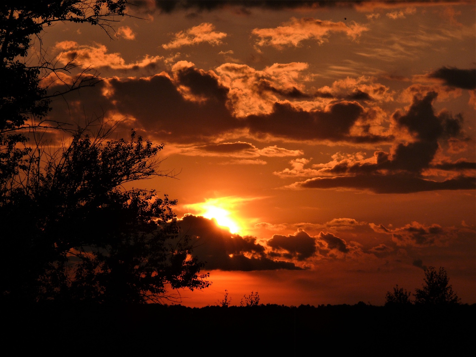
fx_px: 3781
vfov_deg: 5.4
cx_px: 238
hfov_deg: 7.2
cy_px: 178
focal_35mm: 275
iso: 100
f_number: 10
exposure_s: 1/800
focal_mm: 58.2
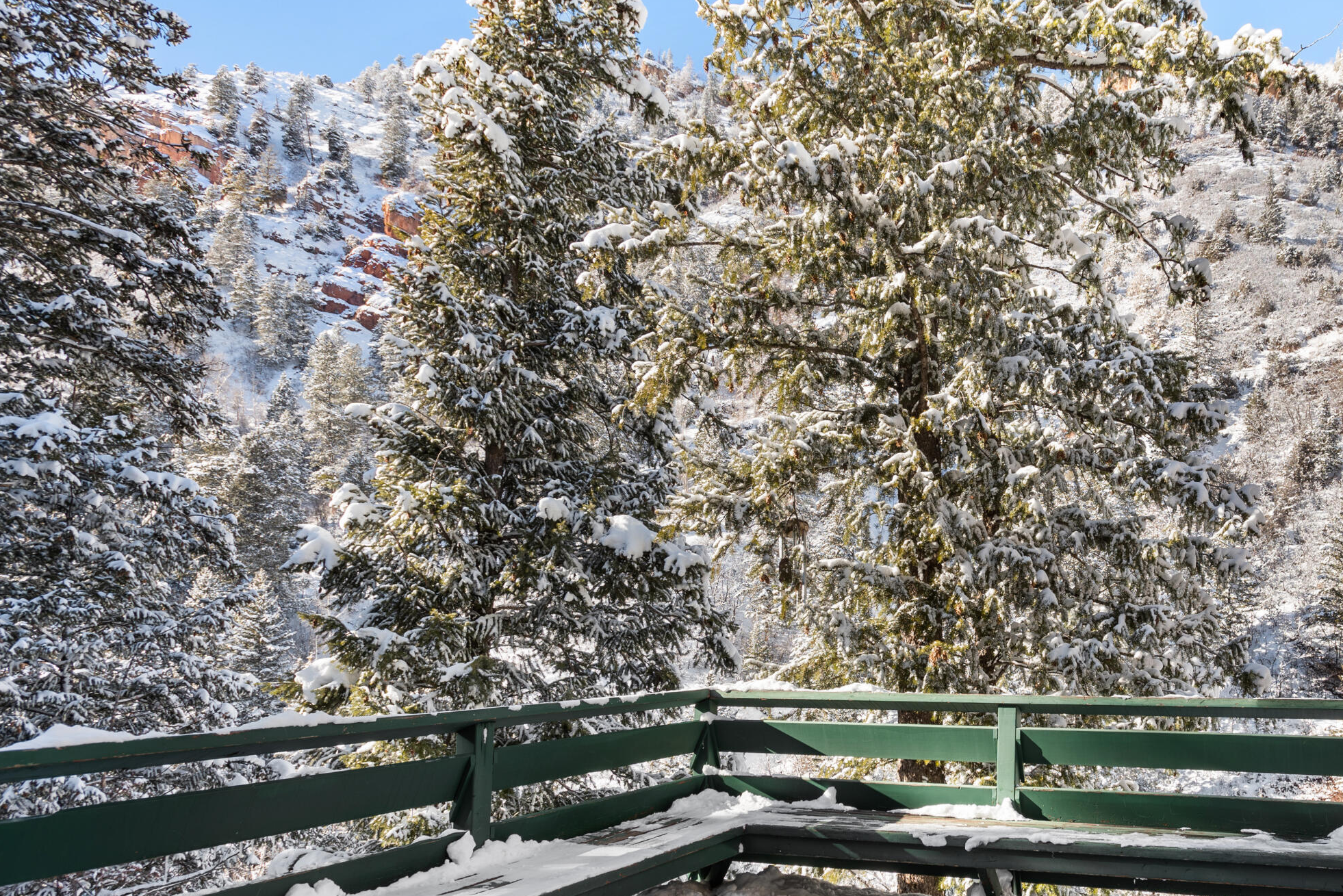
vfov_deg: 49.5
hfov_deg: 66.0
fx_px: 970
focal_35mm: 26
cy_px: 485
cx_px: 970
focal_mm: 17
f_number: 7.1
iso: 100
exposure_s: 1/50
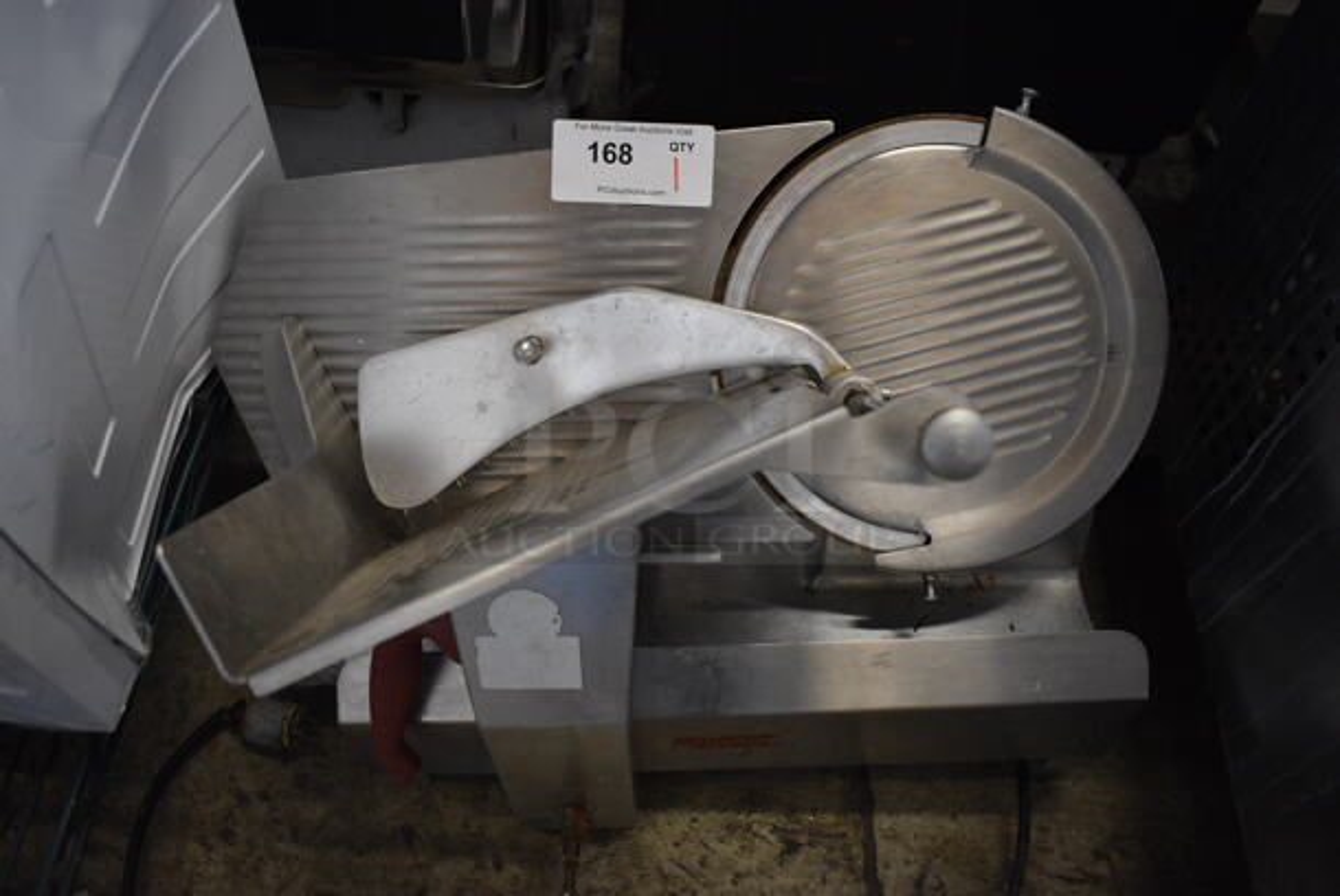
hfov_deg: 67.3
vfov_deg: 48.0
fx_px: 1006
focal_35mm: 27
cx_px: 670
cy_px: 448
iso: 1100
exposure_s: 1/125
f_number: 3.5
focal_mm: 18
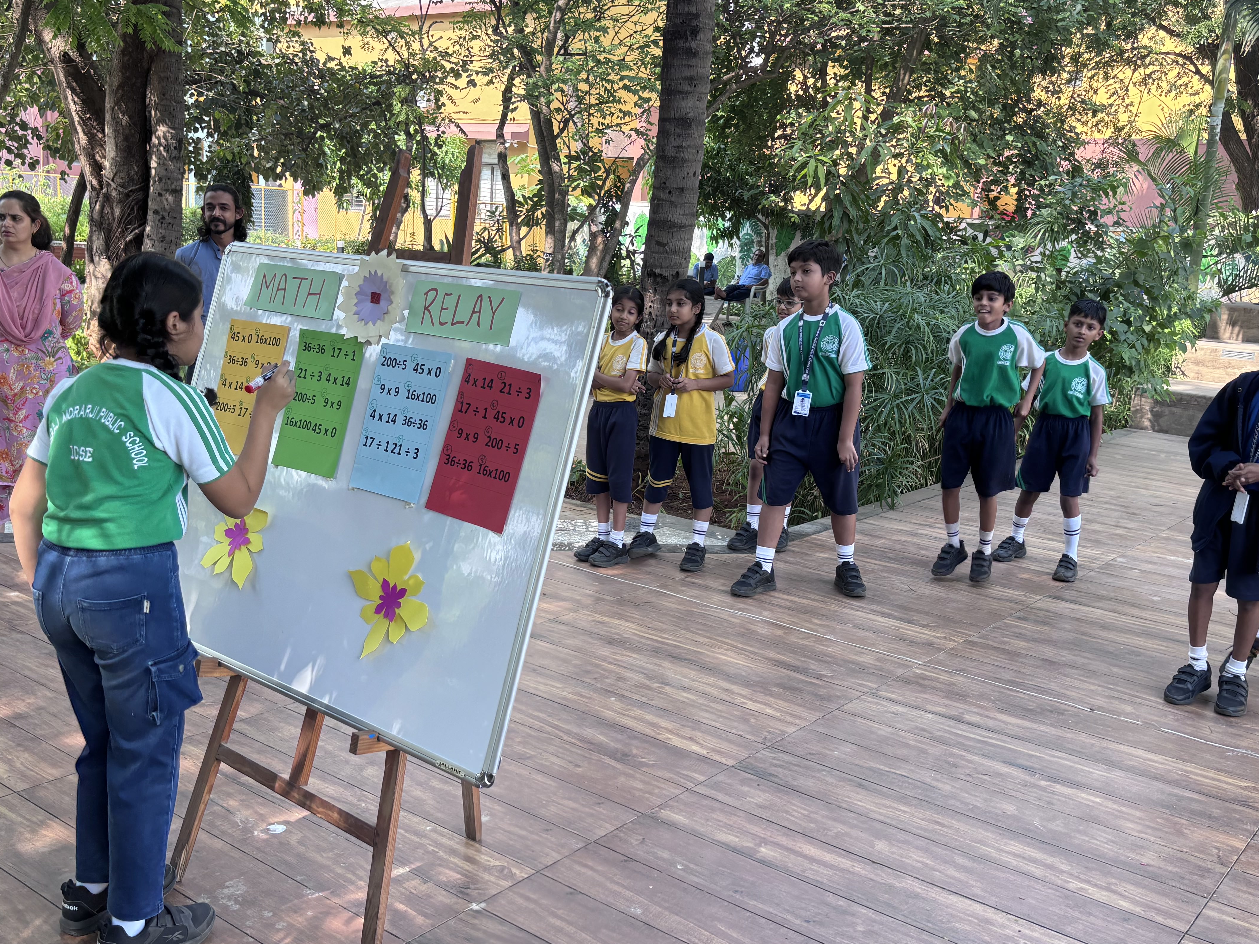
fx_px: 1273
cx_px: 604
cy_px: 472
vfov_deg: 40.7
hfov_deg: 52.6
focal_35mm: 35
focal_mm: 5.96
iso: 50
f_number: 1.6
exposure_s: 1/316
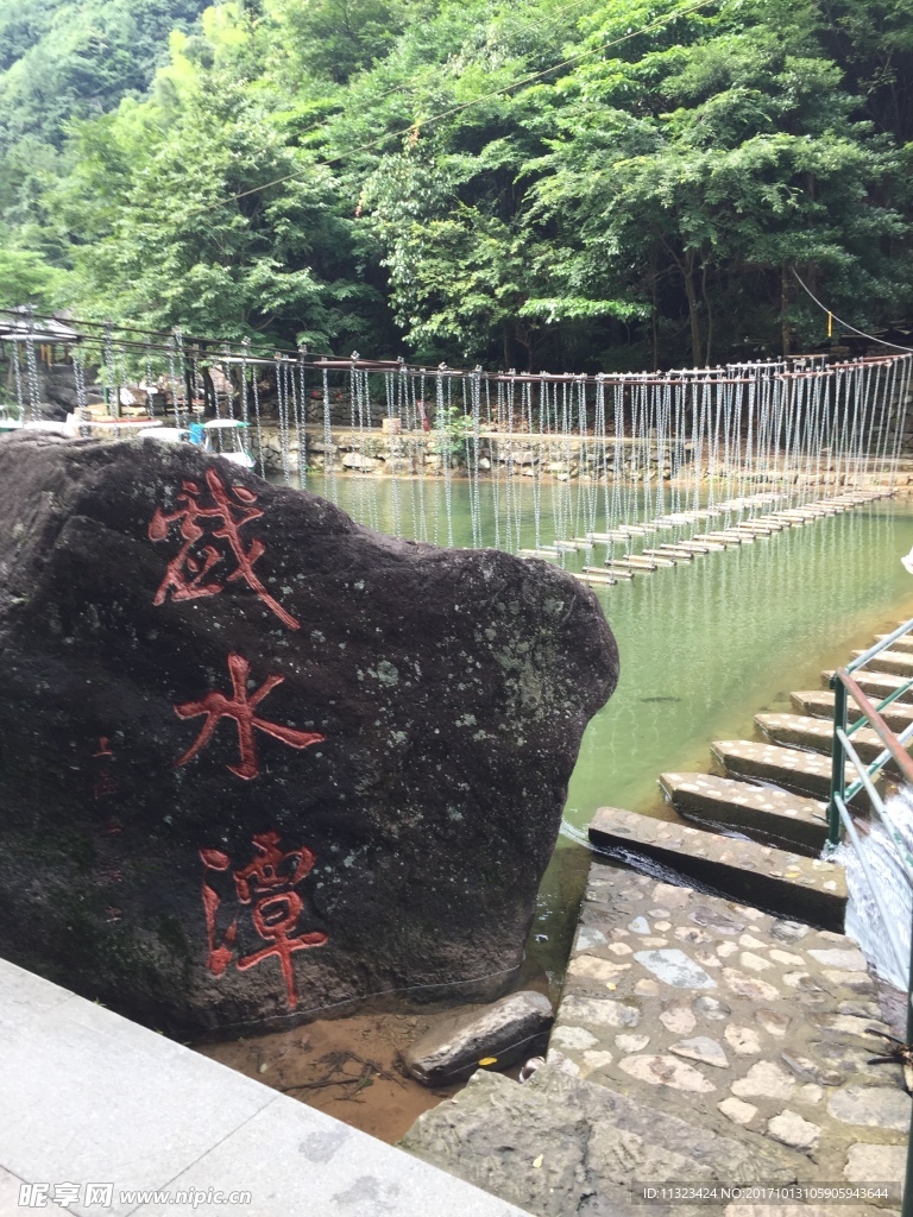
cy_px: 608
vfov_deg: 61.7
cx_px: 456
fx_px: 1020
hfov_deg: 48.2
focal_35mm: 29
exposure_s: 1/102
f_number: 2.2
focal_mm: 4.15
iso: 32
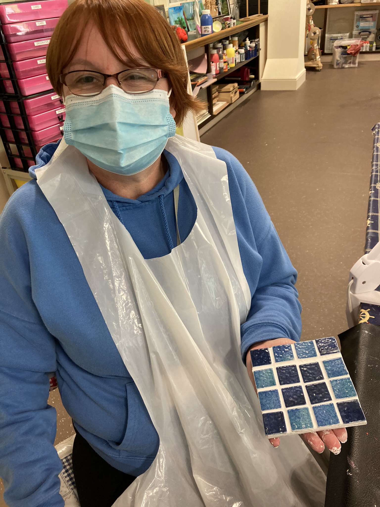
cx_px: 190
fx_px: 410
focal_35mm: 28
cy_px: 254
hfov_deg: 49.7
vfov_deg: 63.4
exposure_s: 1/50
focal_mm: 3.99
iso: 125
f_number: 1.8
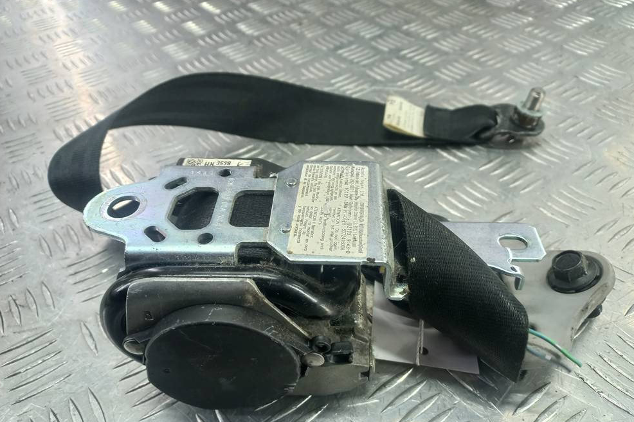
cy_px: 233
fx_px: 475
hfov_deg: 67.4
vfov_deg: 47.8
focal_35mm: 27
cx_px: 325
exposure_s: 1/50
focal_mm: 4.6
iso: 80
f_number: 1.8
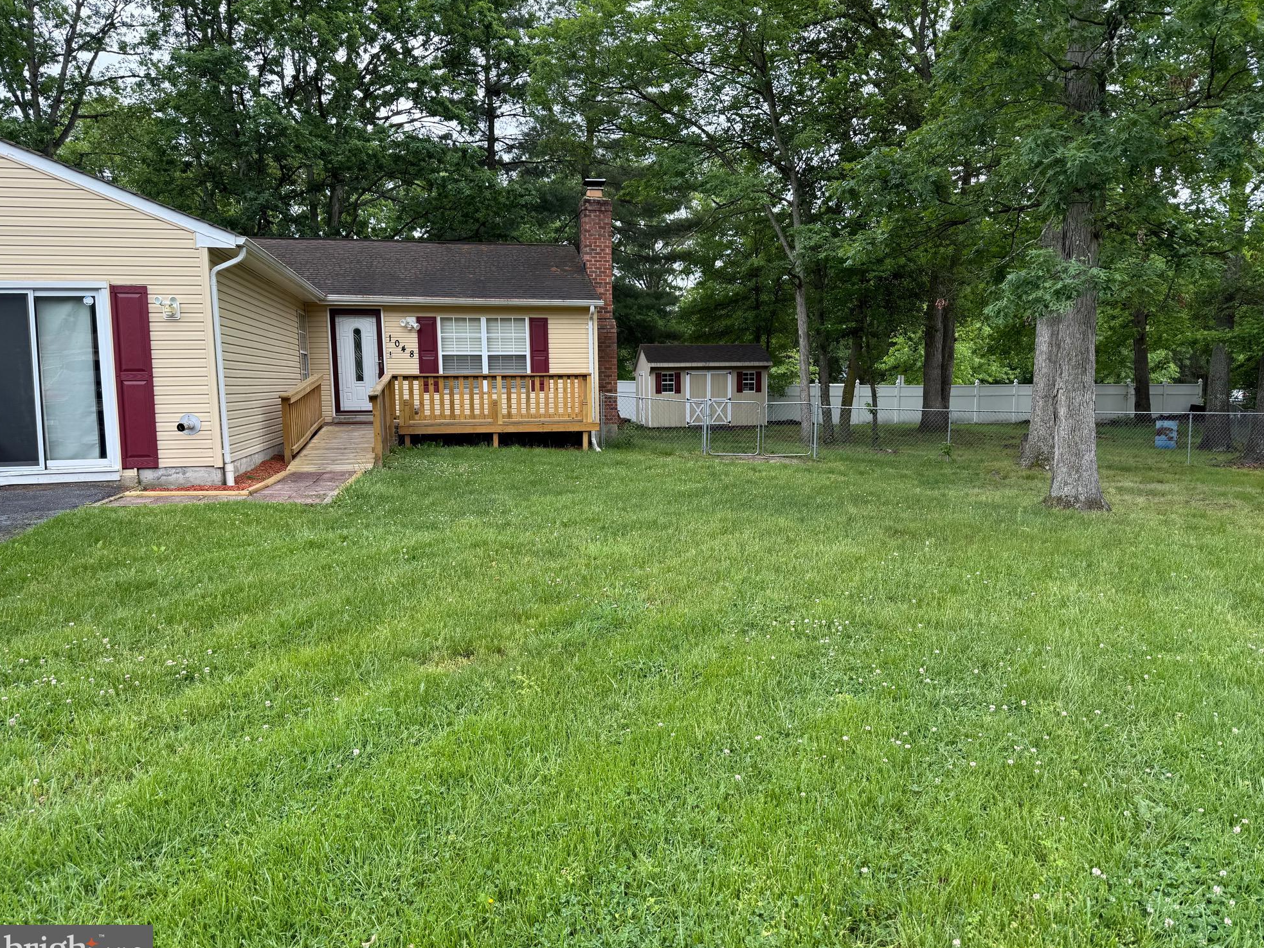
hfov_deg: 69.4
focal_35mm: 25
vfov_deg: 54.9
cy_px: 484
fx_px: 913
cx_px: 651
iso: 80
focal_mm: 6.76
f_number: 1.78
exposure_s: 1/805
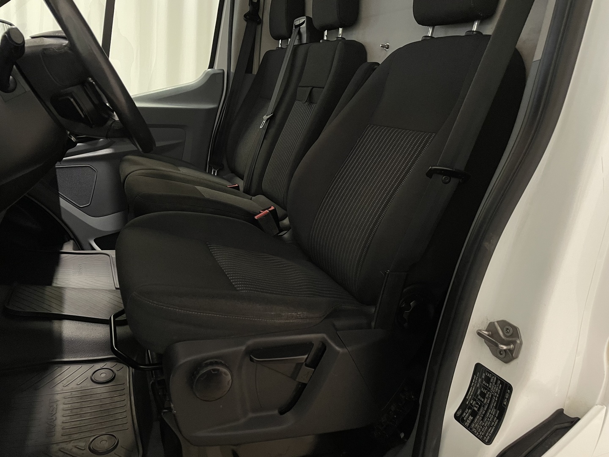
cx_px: 304
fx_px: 457
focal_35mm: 26
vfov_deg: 53.1
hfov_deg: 67.3
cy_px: 228
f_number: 1.6
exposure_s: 1/60
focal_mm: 4.2
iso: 250
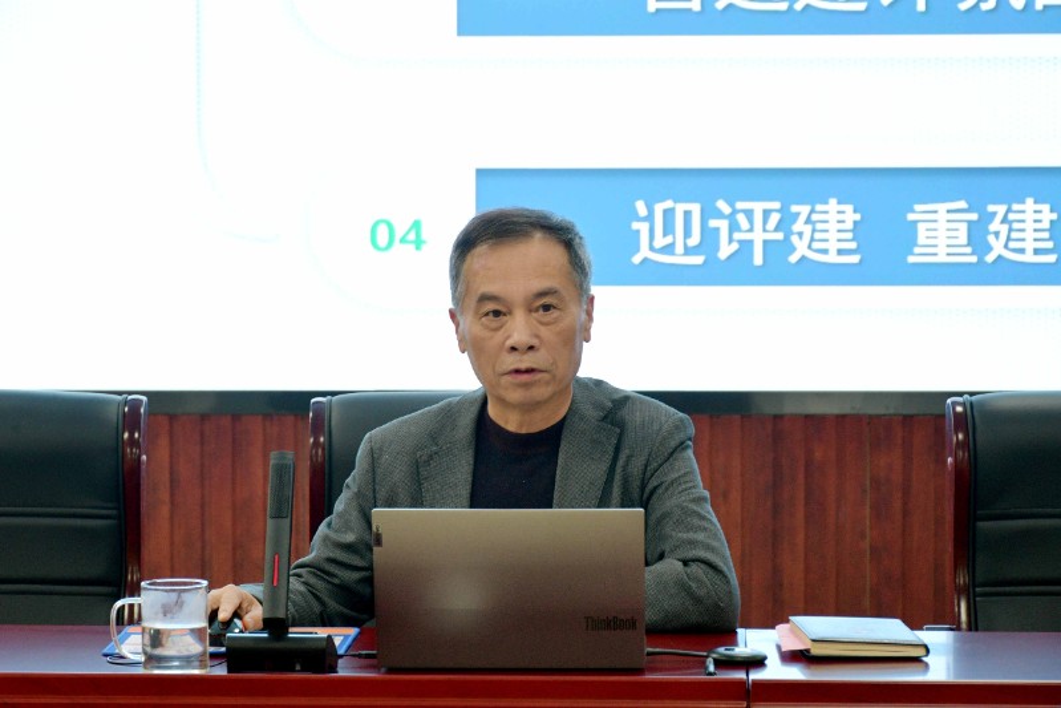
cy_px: 354
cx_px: 530
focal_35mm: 127
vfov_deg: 10.8
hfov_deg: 16.1
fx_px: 3743
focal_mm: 85
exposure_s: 1/50
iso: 900
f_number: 6.3
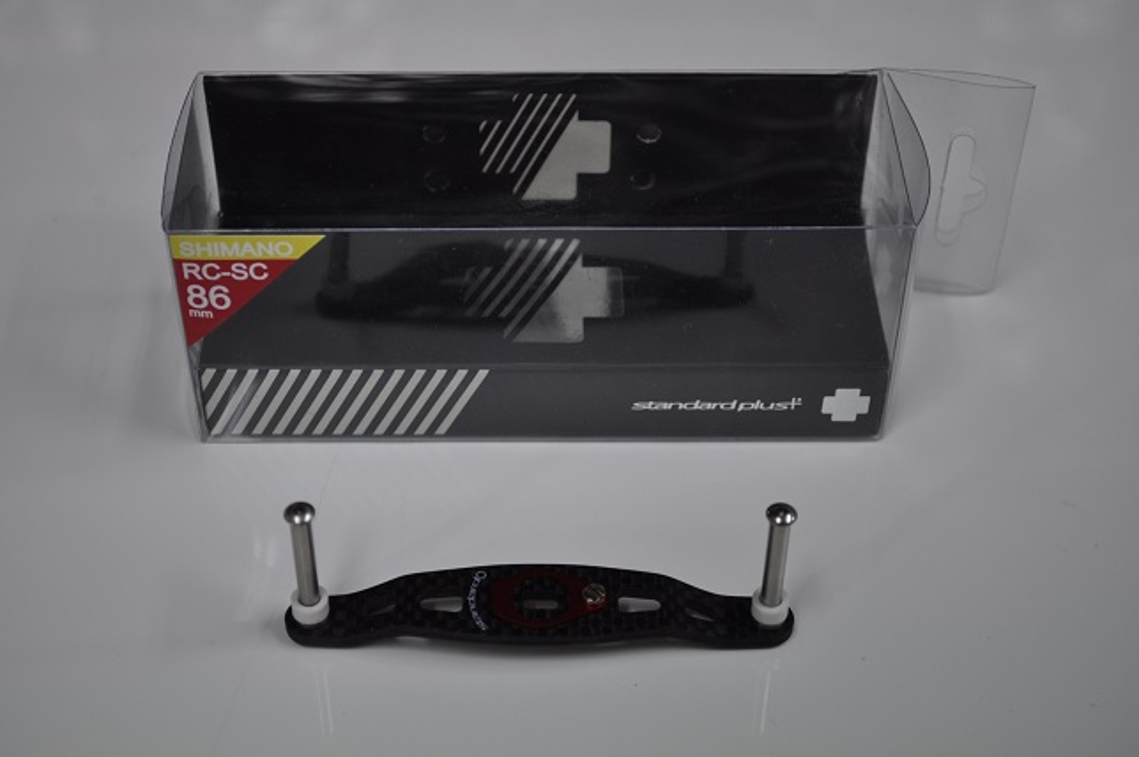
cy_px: 378
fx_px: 2086
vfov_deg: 20.6
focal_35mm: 66
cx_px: 570
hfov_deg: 30.5
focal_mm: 44
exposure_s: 1/60
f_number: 5.3
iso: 400
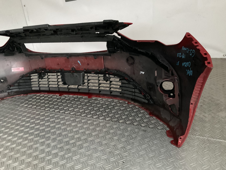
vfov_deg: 48.2
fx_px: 189
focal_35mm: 29
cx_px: 113
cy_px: 85
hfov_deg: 61.7
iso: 500
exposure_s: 1/25
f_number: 1.8
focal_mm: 3
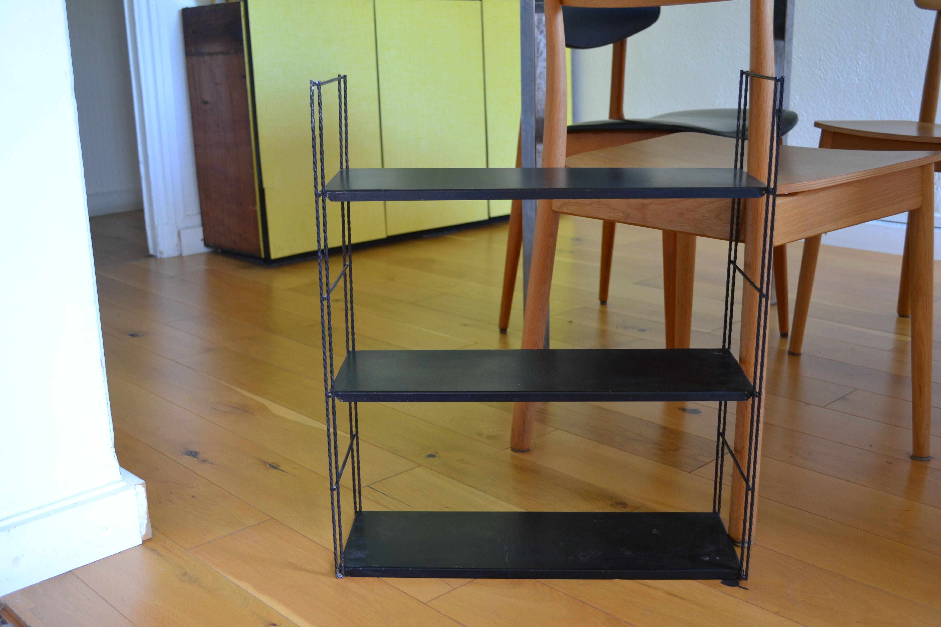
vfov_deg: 34.2
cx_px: 470
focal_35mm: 39
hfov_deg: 49.6
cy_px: 314
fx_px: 1019
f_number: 4.2
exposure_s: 1/20
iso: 400
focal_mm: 26
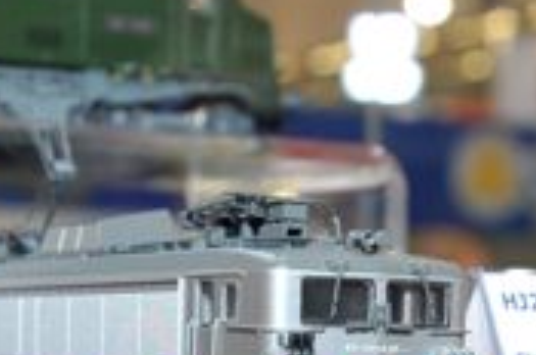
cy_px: 432
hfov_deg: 12.8
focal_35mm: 160
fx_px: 2378
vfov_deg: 8.4
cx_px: 398
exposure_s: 1/80
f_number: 8
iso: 800
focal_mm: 35
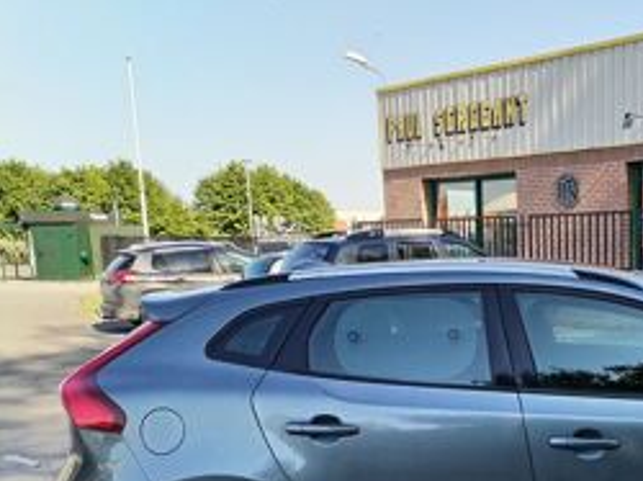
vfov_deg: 27.9
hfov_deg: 35.3
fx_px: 928
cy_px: 437
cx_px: 615
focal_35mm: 50
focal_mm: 4.75
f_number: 1.8
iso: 100
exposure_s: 1/462
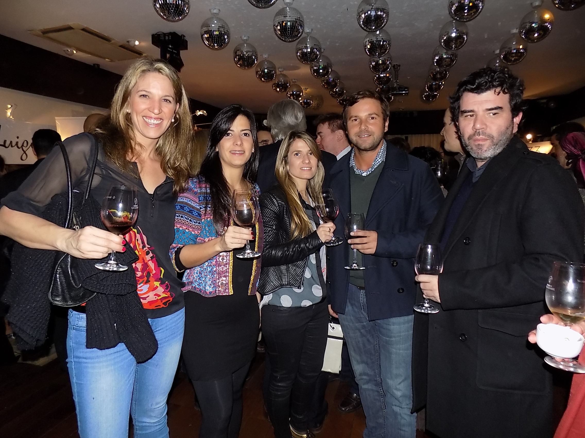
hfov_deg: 73.9
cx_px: 292
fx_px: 389
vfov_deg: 58.9
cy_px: 219
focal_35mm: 23
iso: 200
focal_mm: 4
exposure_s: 1/30
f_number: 3.1
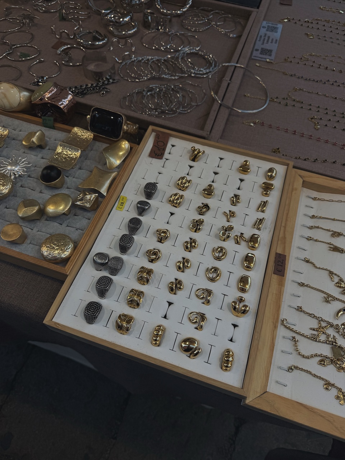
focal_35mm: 24
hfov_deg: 56.8
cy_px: 230
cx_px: 172
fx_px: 319
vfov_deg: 71.6
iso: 80
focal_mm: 6.76
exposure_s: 1/598
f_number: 1.78
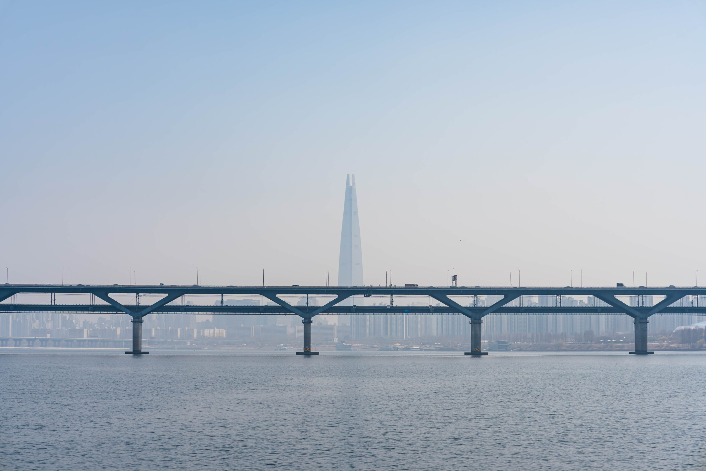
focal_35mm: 70
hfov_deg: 28.8
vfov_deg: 19.5
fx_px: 1373
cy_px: 236
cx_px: 353
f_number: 5.6
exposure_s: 1/1600
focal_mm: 70
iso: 100
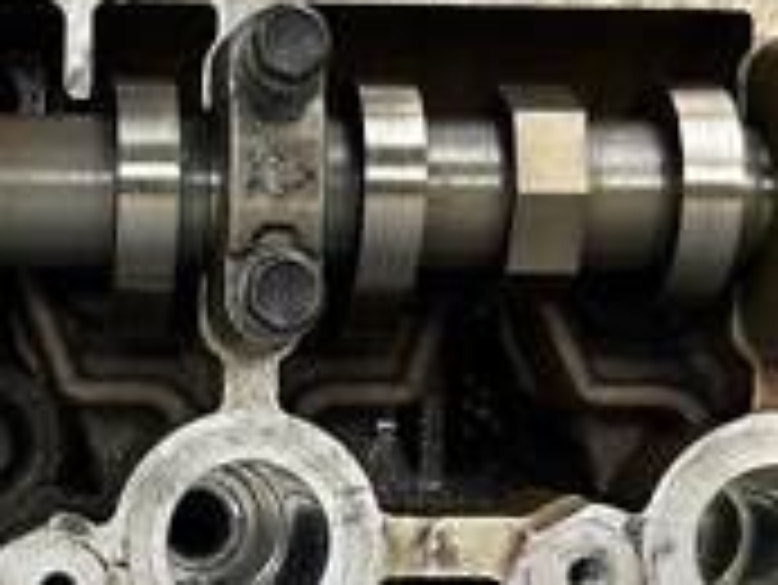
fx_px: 2159
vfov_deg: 15.2
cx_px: 31
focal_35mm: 96
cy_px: 554
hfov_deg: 19.9
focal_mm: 5.1
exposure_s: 1/190
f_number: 1.6
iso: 40
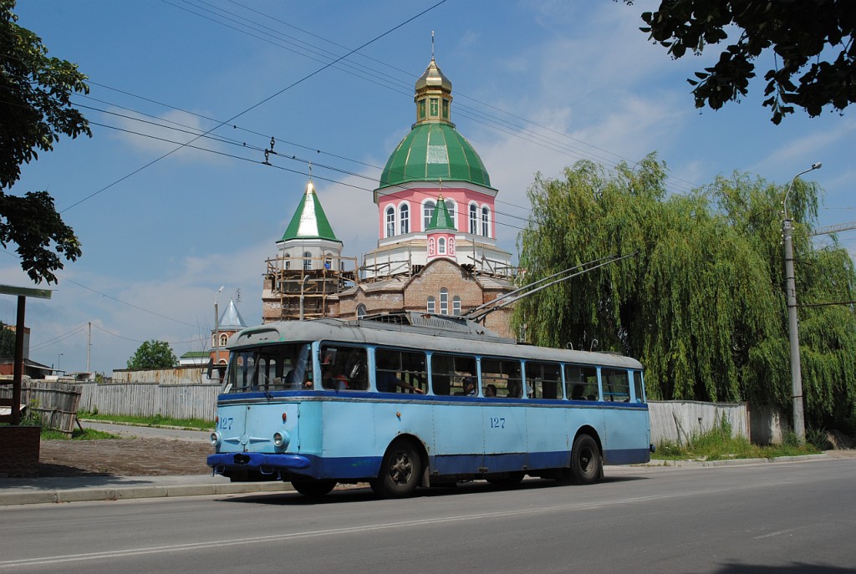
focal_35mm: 39
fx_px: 929
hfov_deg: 49.5
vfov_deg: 34.3
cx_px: 428
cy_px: 287
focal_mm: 26
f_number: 10
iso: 200
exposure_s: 1/500
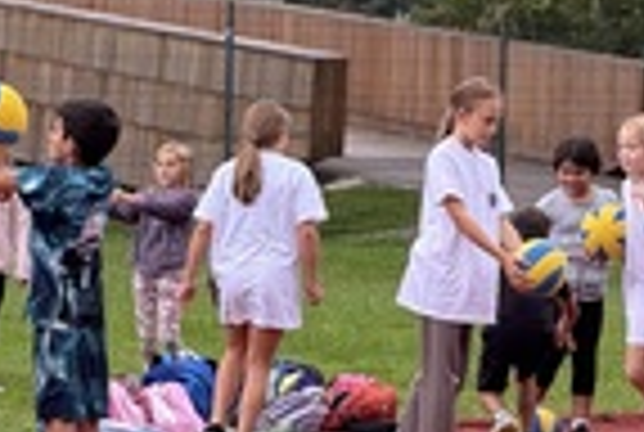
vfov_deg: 3.5
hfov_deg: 5.2
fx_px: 7027
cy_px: 153
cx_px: -104
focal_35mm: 392
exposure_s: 1/195
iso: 64
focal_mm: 15.66
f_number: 2.8
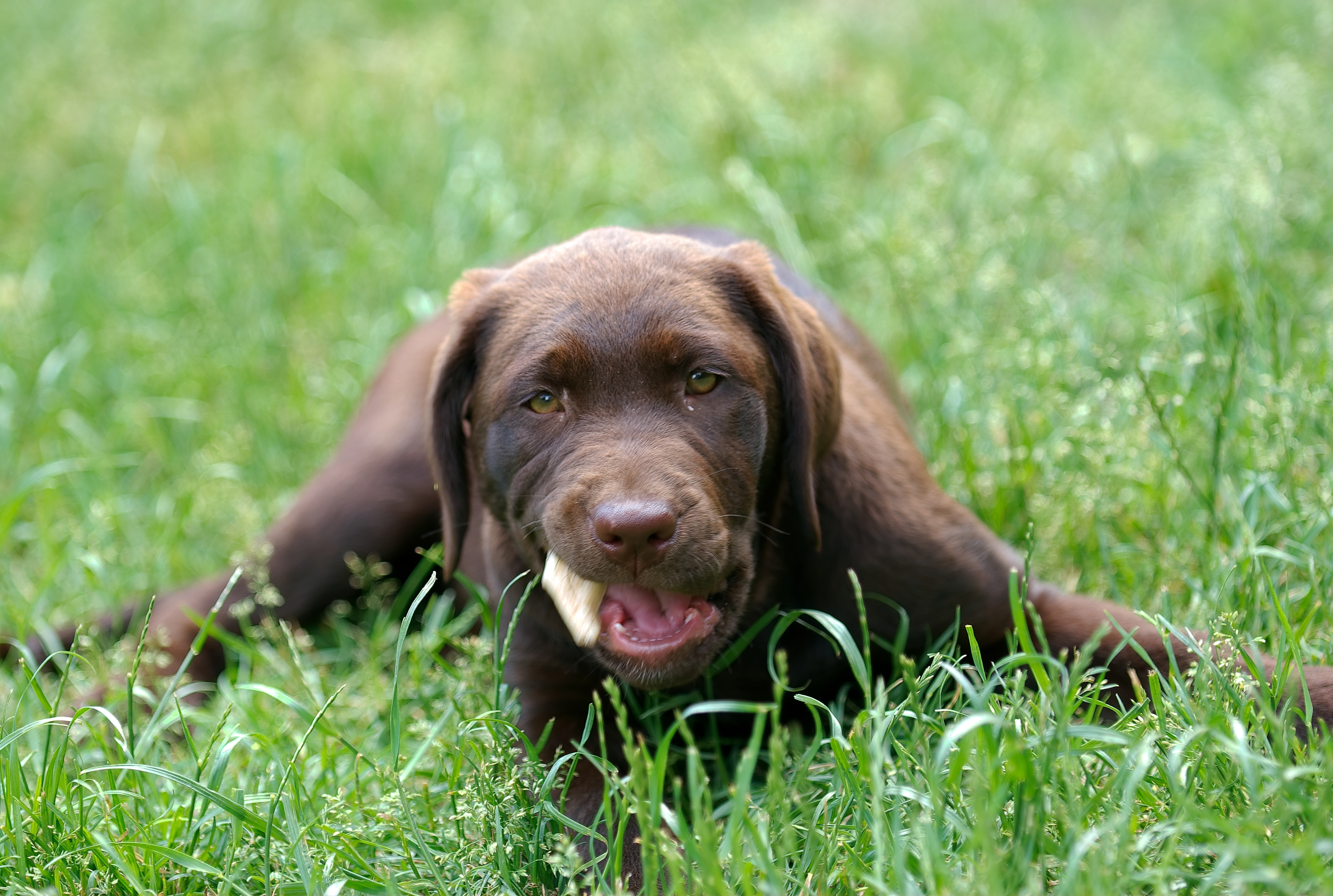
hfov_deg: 12.4
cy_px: 448
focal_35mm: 165
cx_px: 666
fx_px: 6125
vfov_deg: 8.4
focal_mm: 110
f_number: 2.8
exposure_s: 1/80
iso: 100
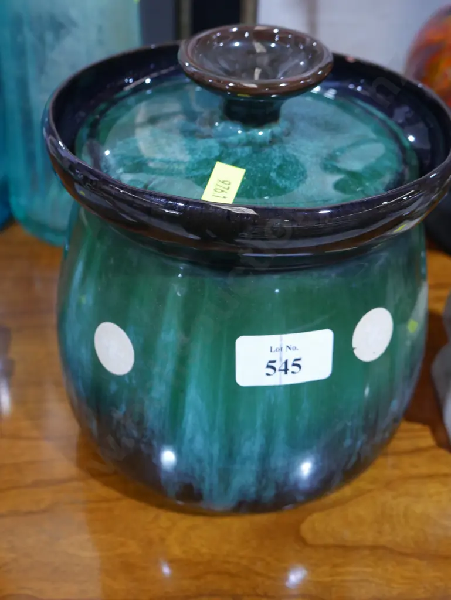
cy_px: 300
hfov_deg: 36.0
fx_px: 694
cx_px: 226
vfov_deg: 46.8
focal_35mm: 40
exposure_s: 1/60
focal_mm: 20
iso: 1000
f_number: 4.5
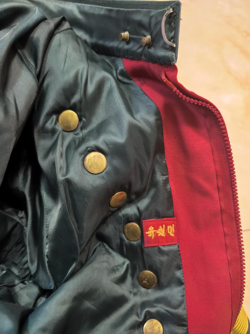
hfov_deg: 56.8
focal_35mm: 24
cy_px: 167
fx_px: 231
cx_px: 125
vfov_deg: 71.6
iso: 800
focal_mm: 6.98
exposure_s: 1/99.9
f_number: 1.4
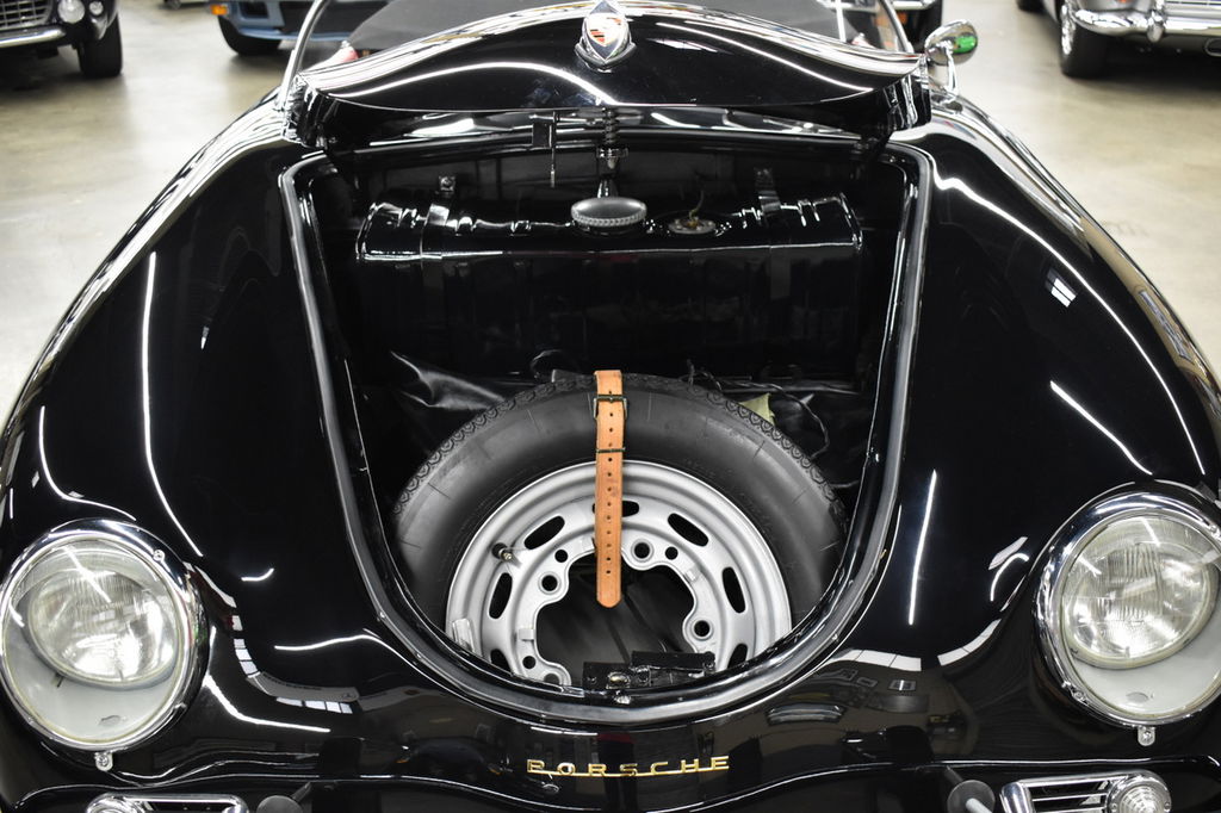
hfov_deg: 47.9
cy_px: 406
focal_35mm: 40
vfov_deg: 33.0
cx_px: 610
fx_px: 1373
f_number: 4
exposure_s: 1/40
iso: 1600
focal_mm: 27
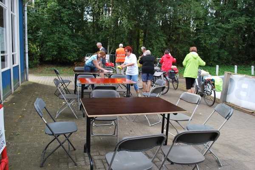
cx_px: 128
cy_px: 85
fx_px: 213
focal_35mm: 30
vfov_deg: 43.7
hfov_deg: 61.9
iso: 125
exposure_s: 1/125
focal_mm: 20
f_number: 5.6
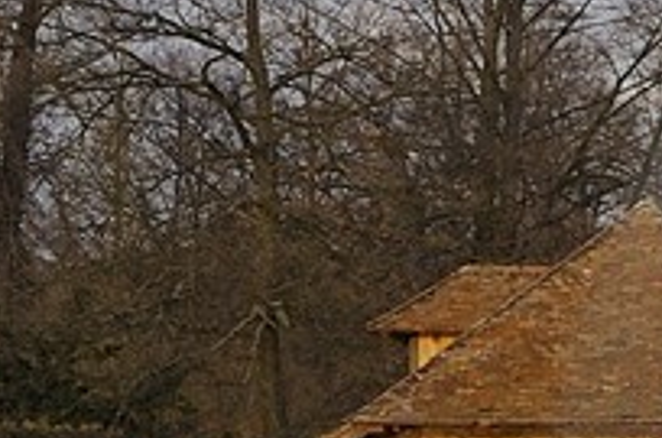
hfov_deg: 5.9
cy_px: 756
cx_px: 1843
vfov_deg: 4.1
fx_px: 6054
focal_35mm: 330
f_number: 7.1
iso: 200
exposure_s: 1/160
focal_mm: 42
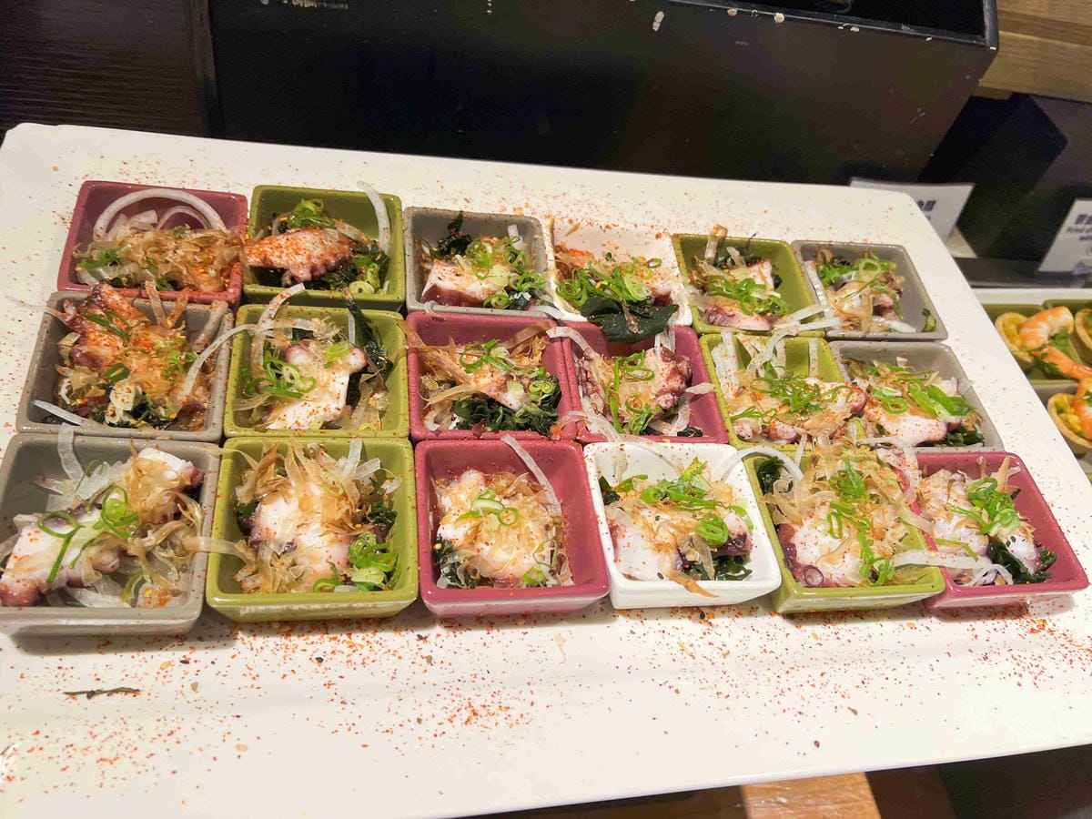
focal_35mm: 26
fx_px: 820
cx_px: 546
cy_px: 410
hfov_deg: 67.3
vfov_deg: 53.1
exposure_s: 1/60
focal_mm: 5.7
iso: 80
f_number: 1.5
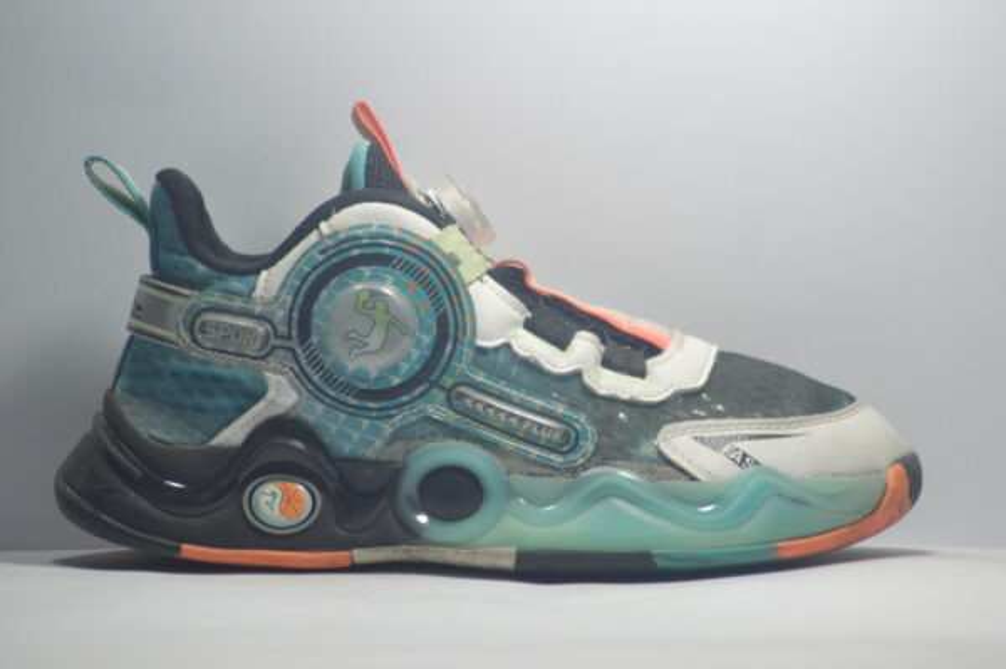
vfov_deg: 4.6
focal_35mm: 300
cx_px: 503
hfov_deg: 6.9
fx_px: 8376
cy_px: 334
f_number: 4.8
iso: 1600
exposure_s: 1/500
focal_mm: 200
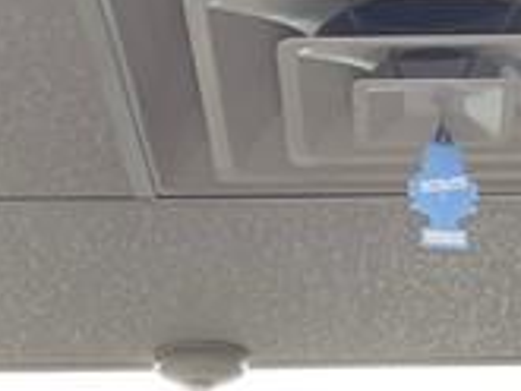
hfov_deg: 12.7
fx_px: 2335
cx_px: 328
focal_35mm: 155
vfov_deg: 8.2
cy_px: 1151
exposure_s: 1/120
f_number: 1.6
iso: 125
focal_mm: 5.1
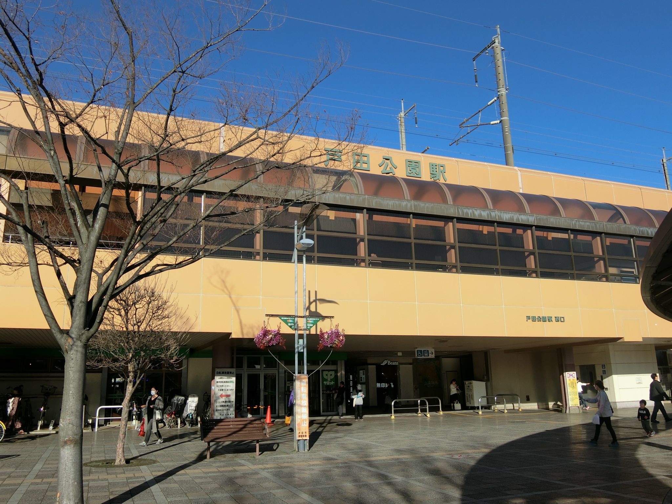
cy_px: 252
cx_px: 336
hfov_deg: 60.0
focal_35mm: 30
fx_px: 582
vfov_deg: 46.8
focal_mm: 6.4
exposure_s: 1/200
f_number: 8.2
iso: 80
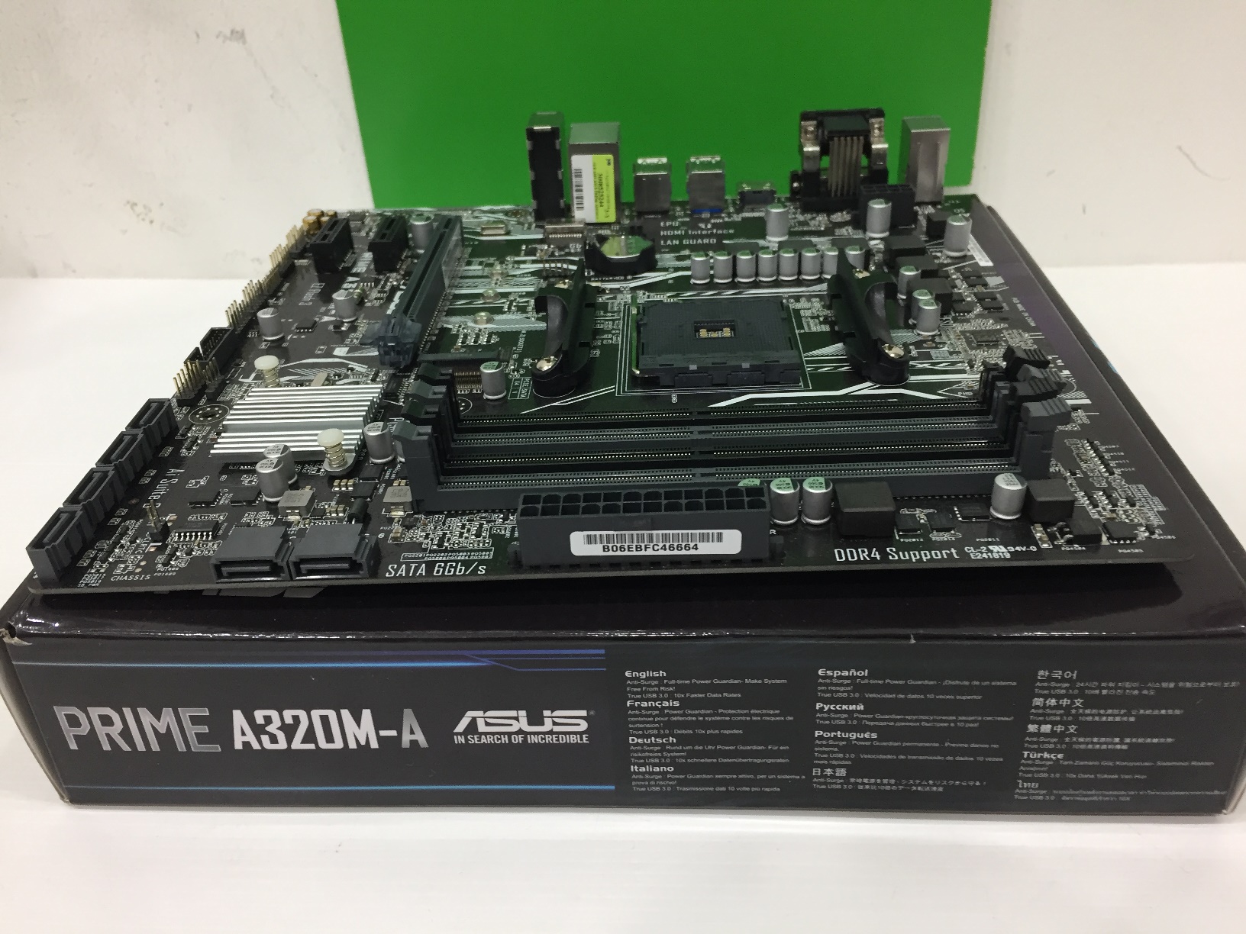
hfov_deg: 61.7
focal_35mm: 29
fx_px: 1044
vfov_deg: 48.2
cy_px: 467
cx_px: 623
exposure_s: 1/33
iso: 100
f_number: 2.2
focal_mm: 4.15
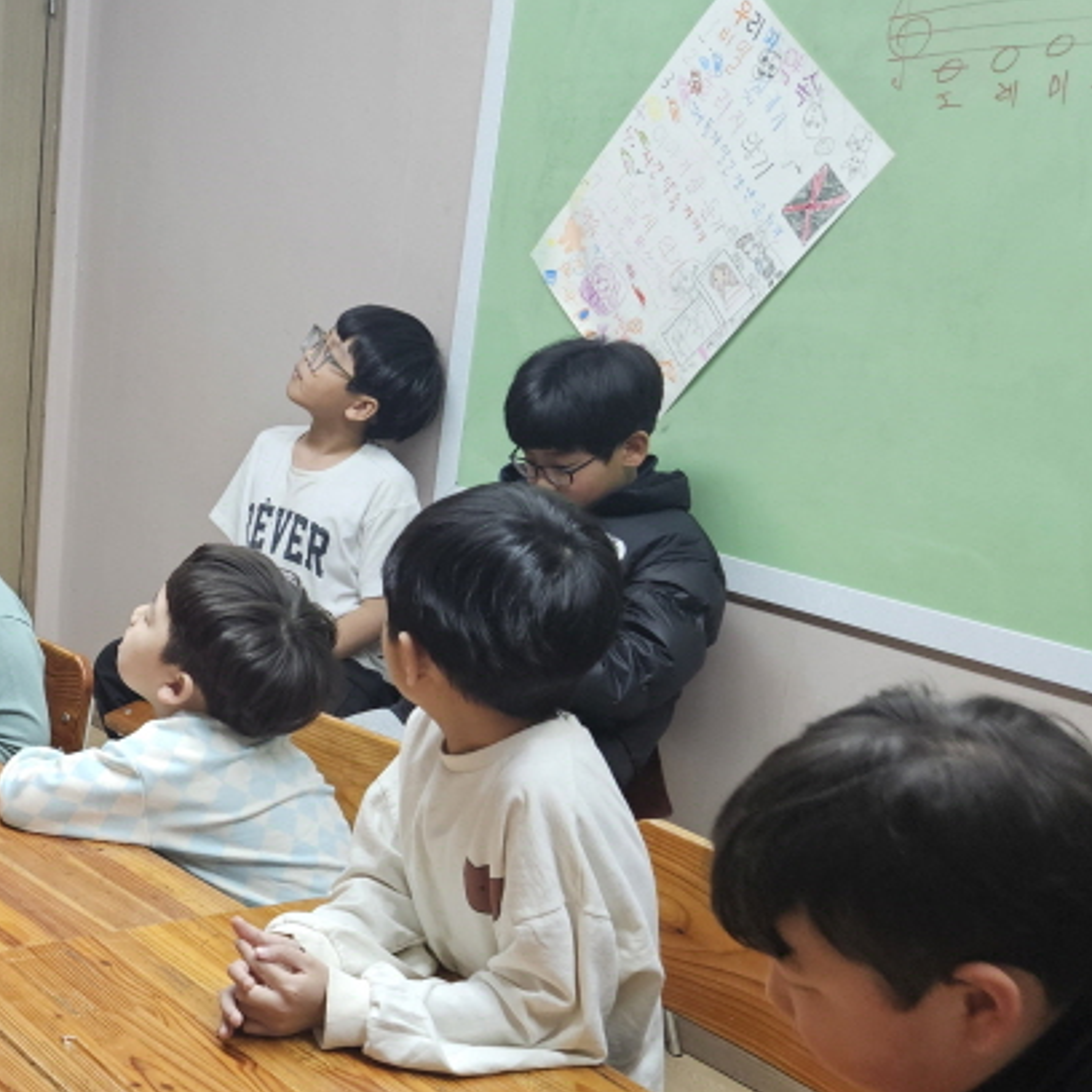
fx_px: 1927
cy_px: 691
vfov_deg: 31.5
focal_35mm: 54
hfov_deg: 28.5
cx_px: -127
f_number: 1.8
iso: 200
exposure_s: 1/120
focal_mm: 5.4
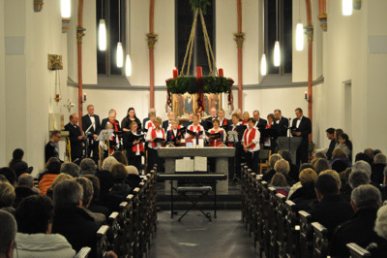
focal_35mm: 82
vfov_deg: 16.5
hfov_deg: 24.6
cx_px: 194
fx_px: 886
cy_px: 129
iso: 1600
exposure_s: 1/15
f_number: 5.6
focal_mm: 55
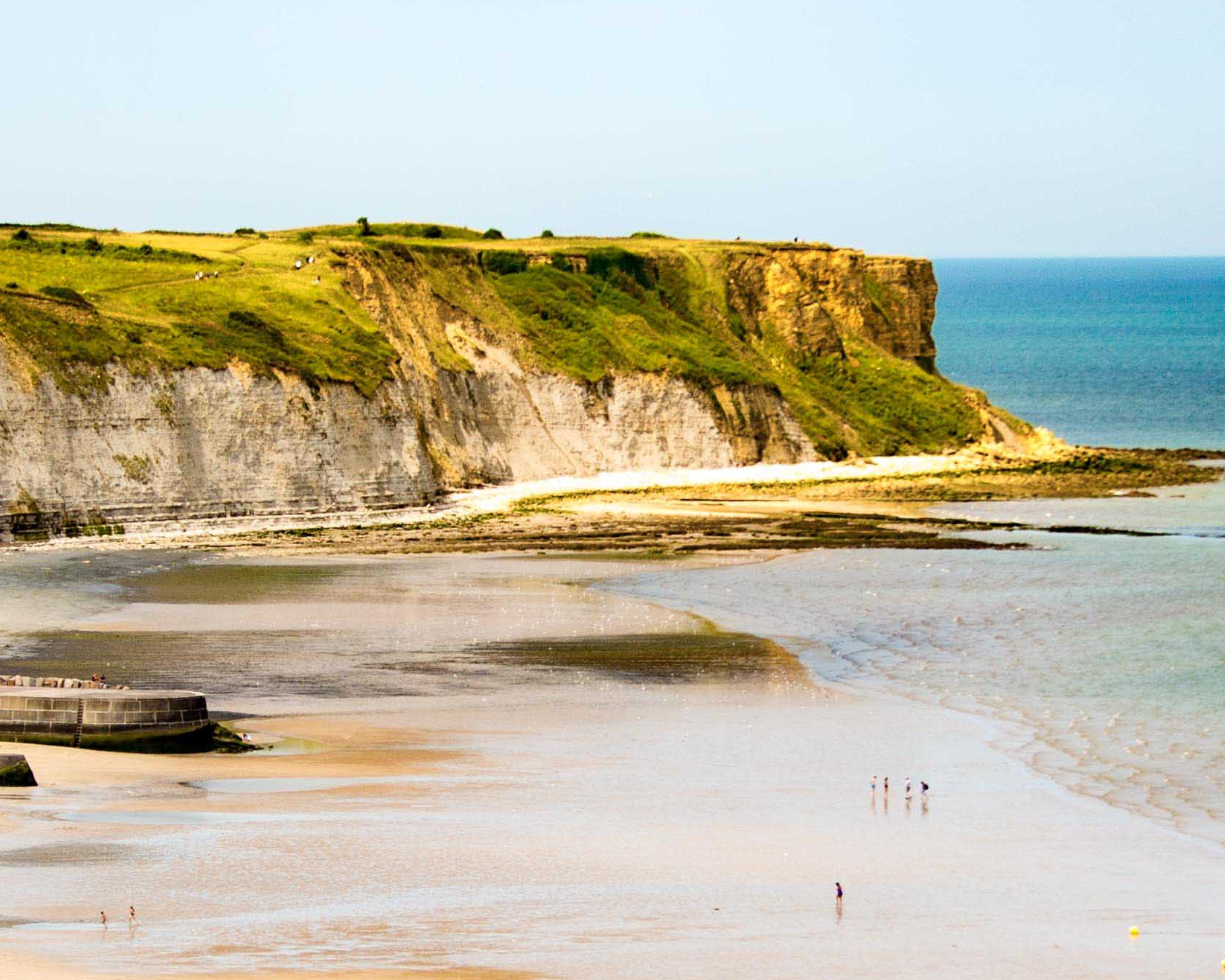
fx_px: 8628
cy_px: 616
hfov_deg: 8.1
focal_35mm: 238
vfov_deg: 6.5
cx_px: 491
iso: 50
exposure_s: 1/400
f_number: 4.5
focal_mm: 58
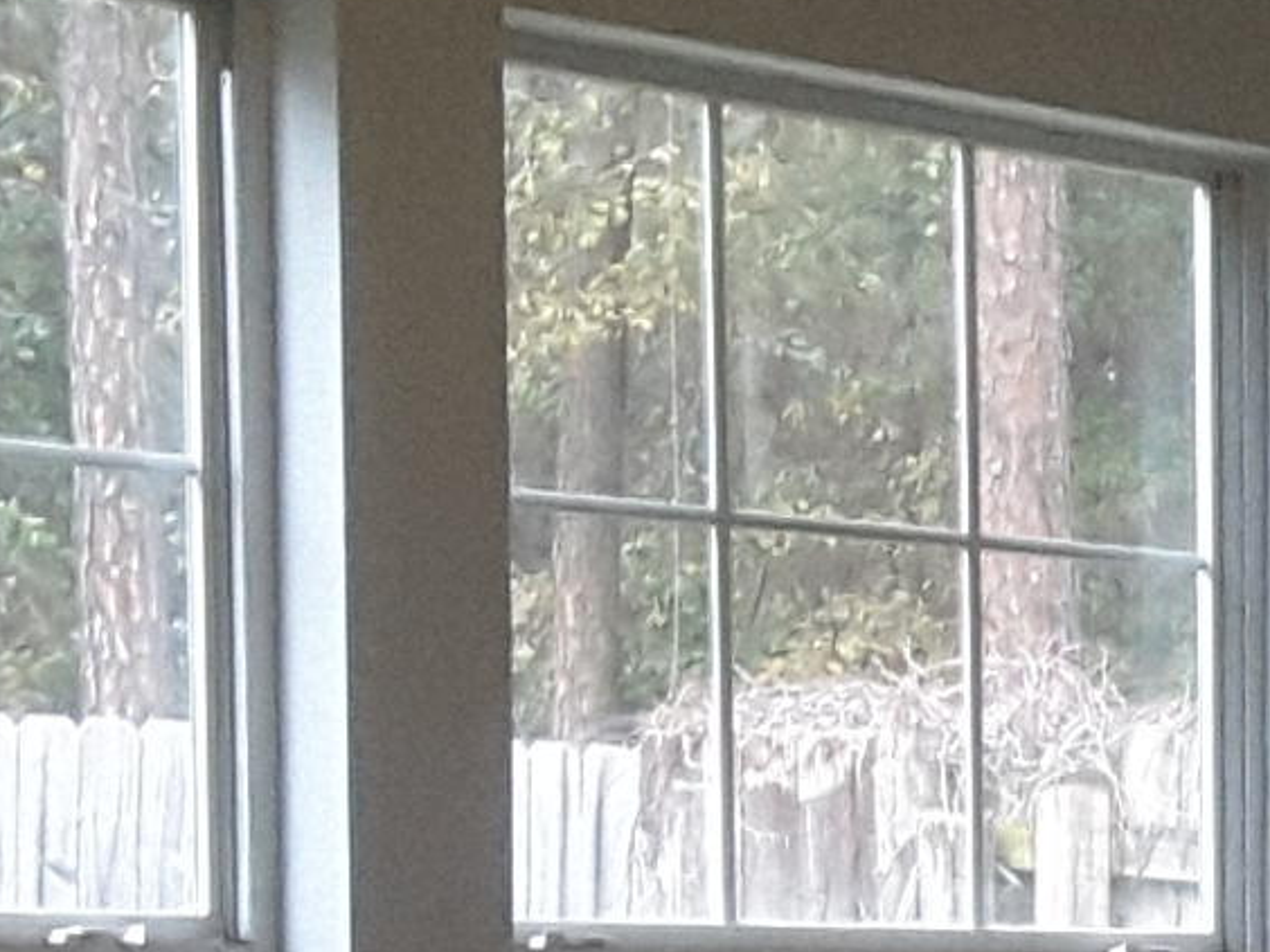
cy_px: 1364
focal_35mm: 165
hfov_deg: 11.1
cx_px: 2349
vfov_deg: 8.8
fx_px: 6054
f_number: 1.9
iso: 250
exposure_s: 1/24
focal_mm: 2.9
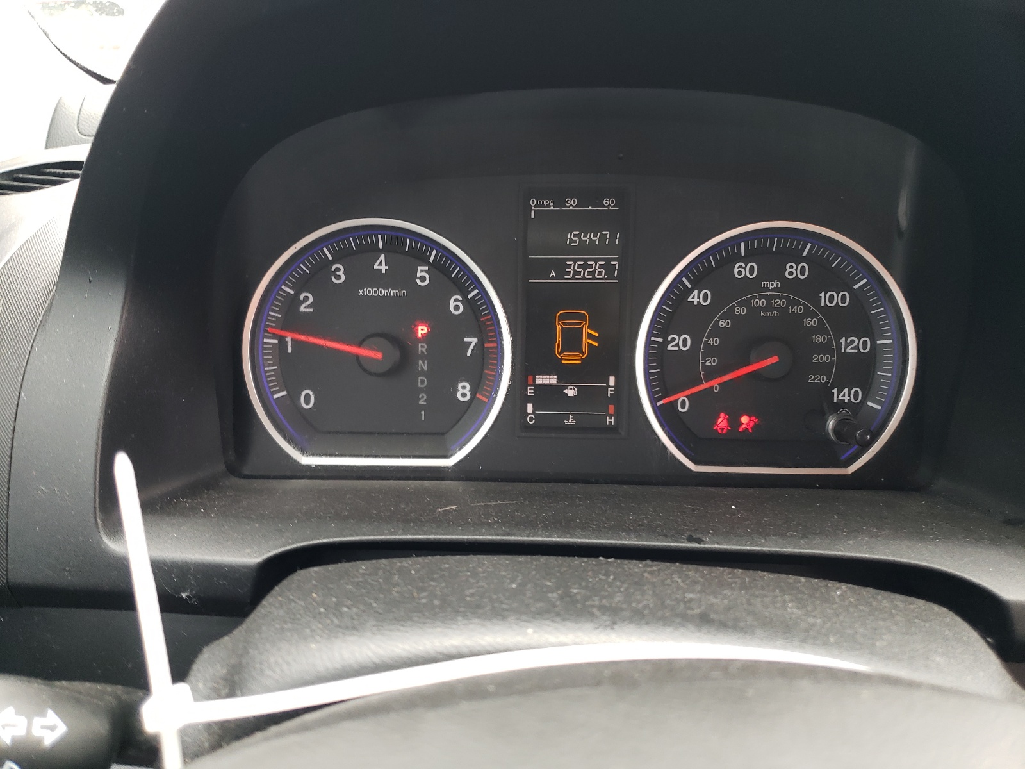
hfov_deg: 67.3
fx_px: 770
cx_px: 512
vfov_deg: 53.1
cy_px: 384
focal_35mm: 26
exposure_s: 1/60.2
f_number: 1.5
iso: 63
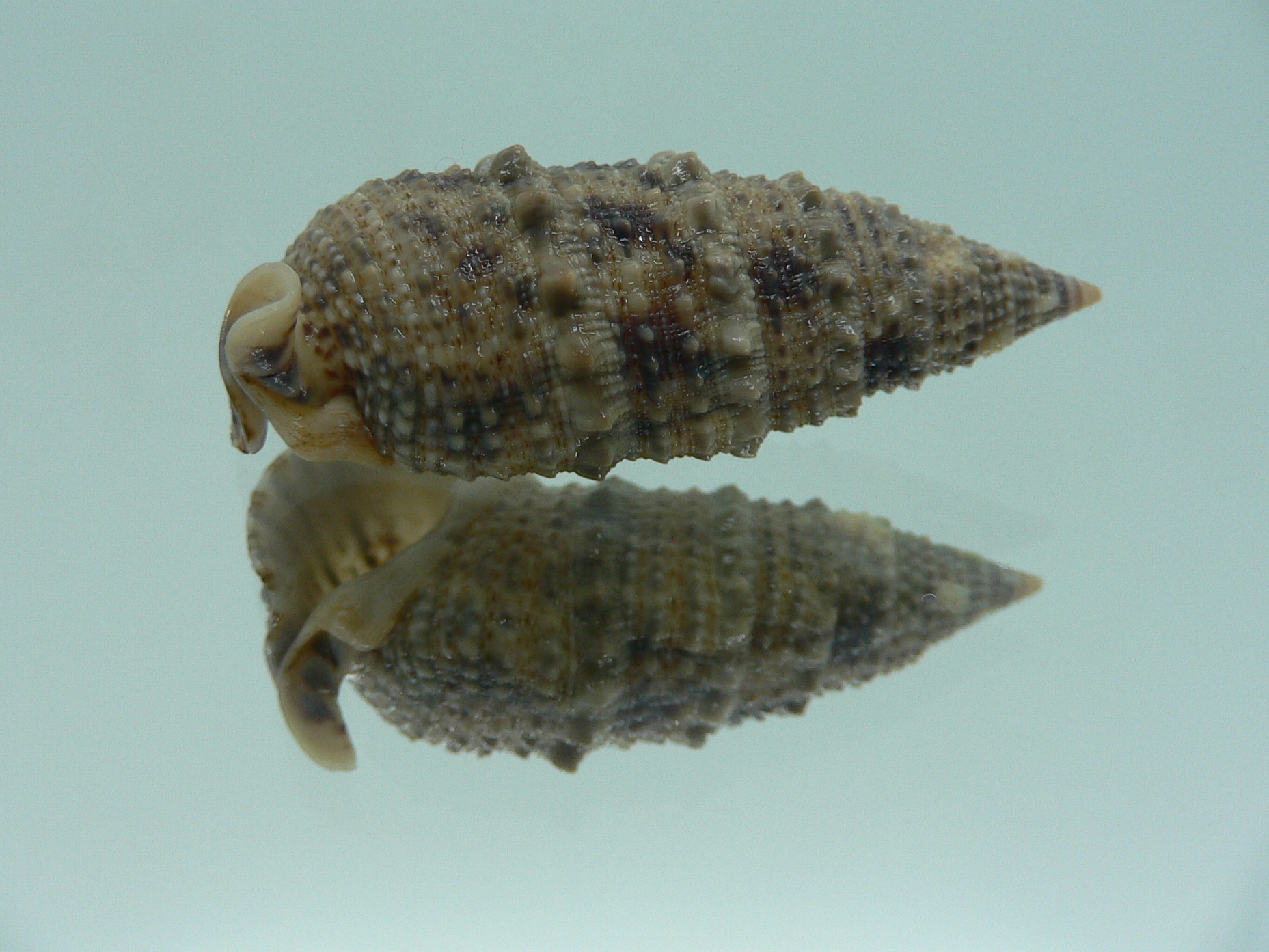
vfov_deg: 37.7
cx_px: 597
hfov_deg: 48.9
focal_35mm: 38
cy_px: 441
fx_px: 1393
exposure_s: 1/60
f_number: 2.8
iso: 100
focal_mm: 4.6
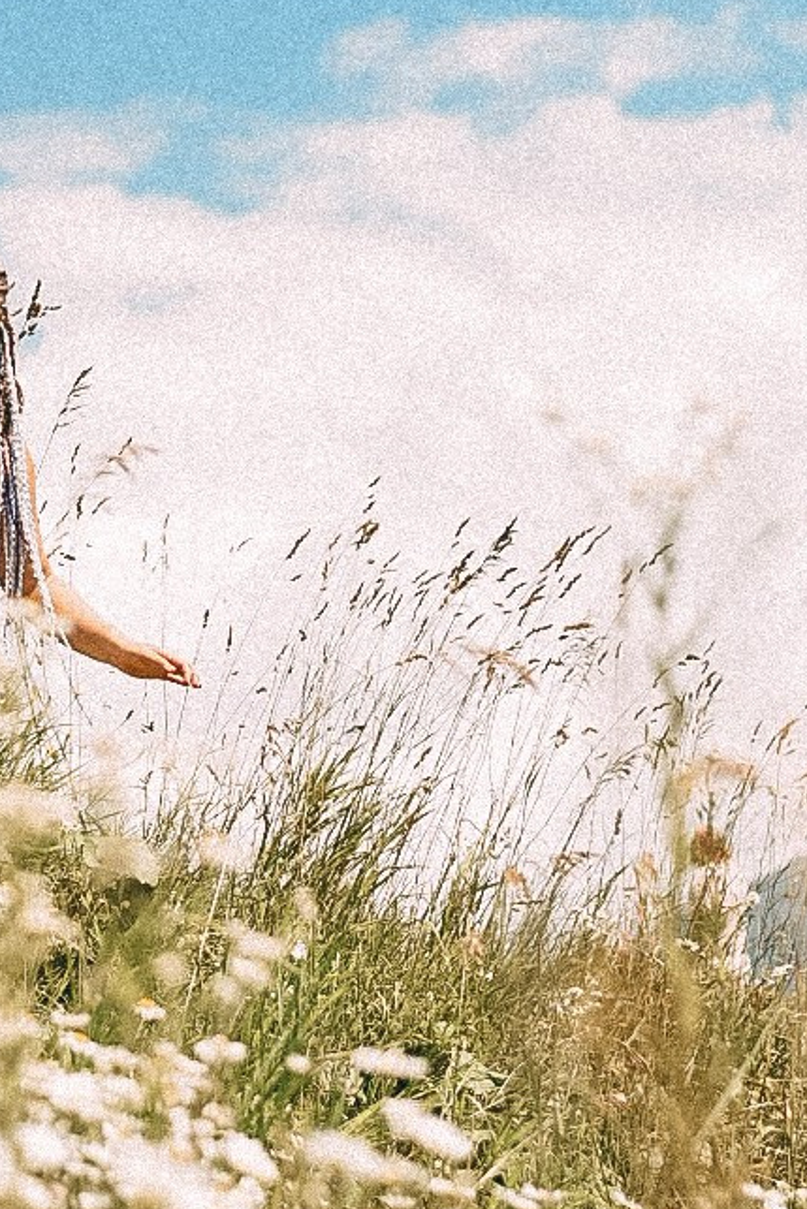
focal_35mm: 126
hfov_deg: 10.8
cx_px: -49
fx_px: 4234
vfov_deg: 16.2
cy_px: 414
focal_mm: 50
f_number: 2.5
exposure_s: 1/4000
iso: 160
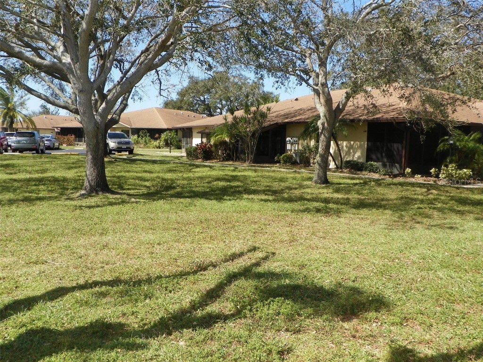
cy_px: 181
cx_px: 242
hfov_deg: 54.0
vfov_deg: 41.8
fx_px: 474
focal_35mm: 34
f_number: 4.5
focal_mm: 6.1
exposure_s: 1/320
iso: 64
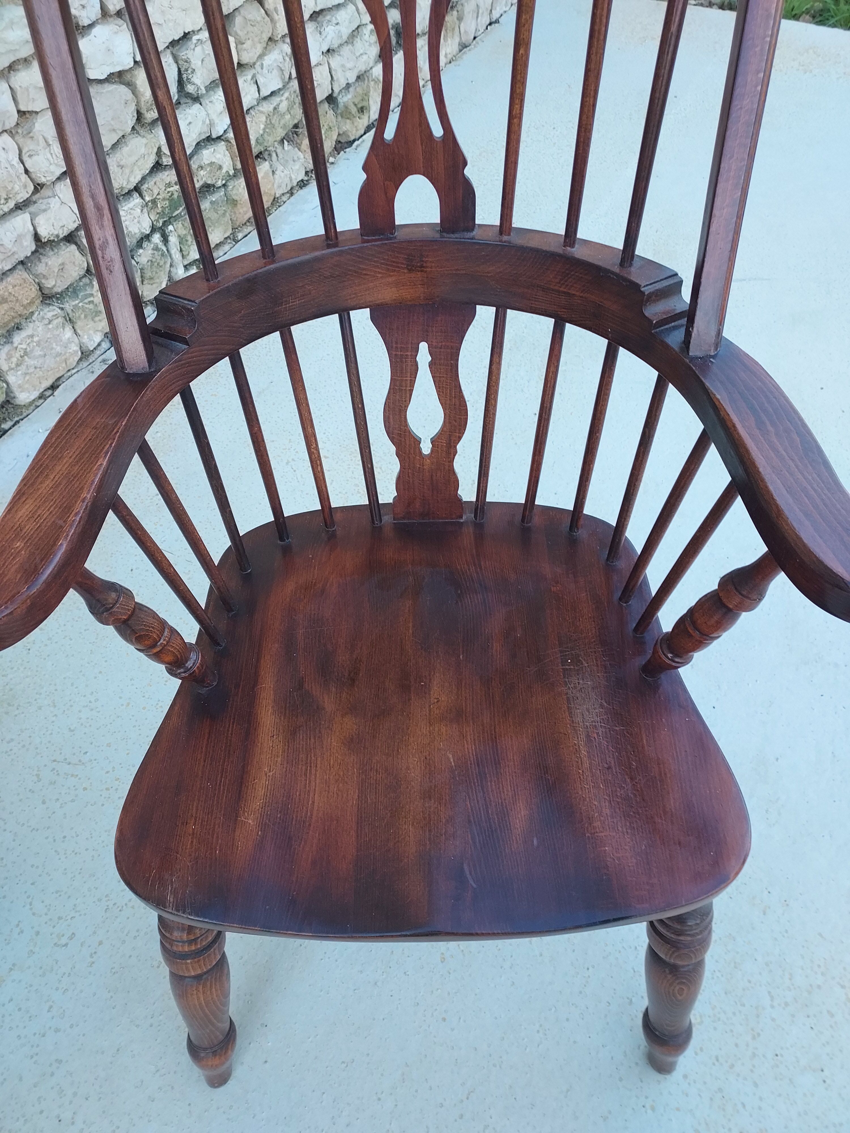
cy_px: 566
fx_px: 786
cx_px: 425
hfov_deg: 56.8
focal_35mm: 24
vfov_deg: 71.6
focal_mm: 4.6
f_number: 1.8
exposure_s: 1/100
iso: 80
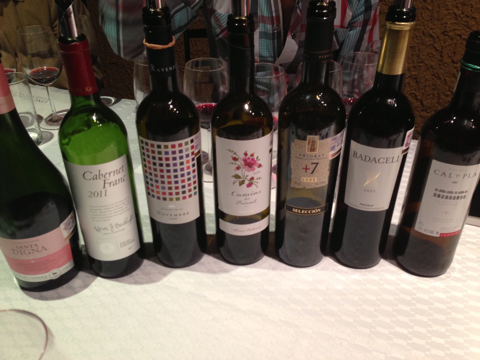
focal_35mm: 33
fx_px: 458
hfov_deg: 55.4
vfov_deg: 42.9
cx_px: 240
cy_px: 180
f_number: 2.4
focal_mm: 4.13
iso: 100
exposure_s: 1/20
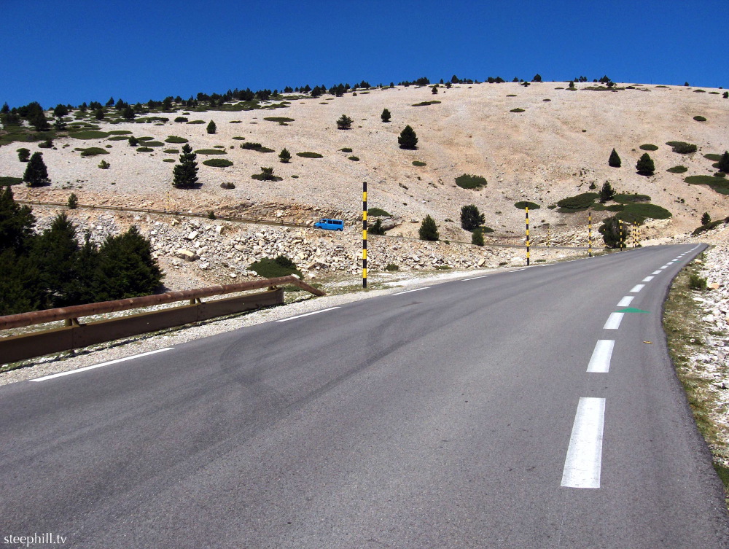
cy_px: 274
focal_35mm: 39
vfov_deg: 36.9
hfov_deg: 47.8
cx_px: 364
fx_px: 823
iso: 100
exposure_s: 1/1235
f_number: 4.8
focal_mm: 8
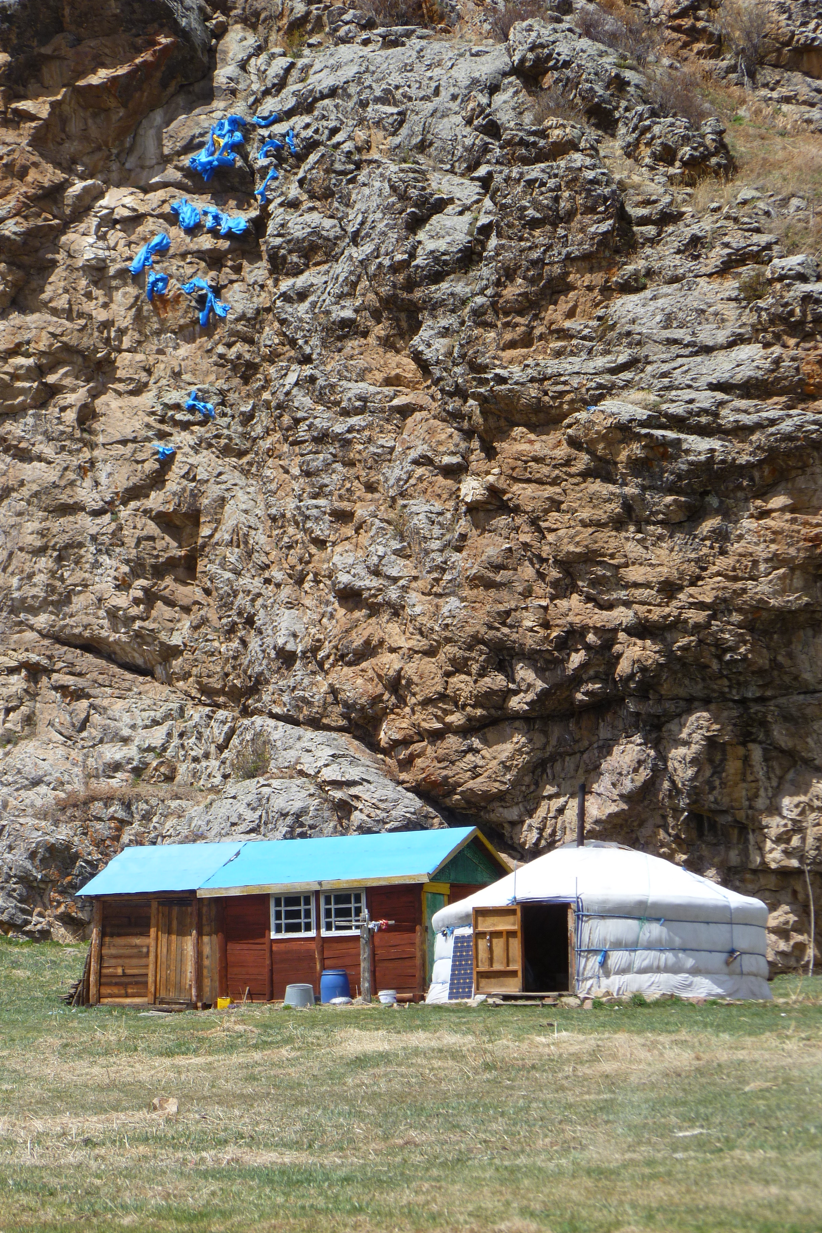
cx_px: 409
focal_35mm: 121
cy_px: 615
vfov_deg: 16.9
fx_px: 4144
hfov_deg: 11.3
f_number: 4.9
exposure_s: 1/320
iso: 80
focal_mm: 20.7
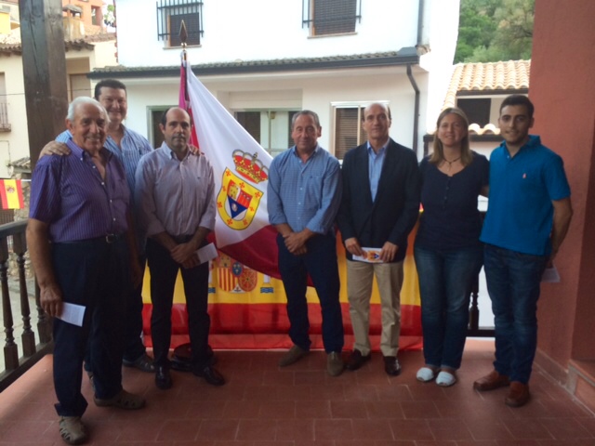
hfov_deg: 60.0
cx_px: 298
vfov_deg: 46.8
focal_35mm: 30
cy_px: 223
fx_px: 516
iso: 80
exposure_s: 1/30
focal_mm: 4.12
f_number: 2.2
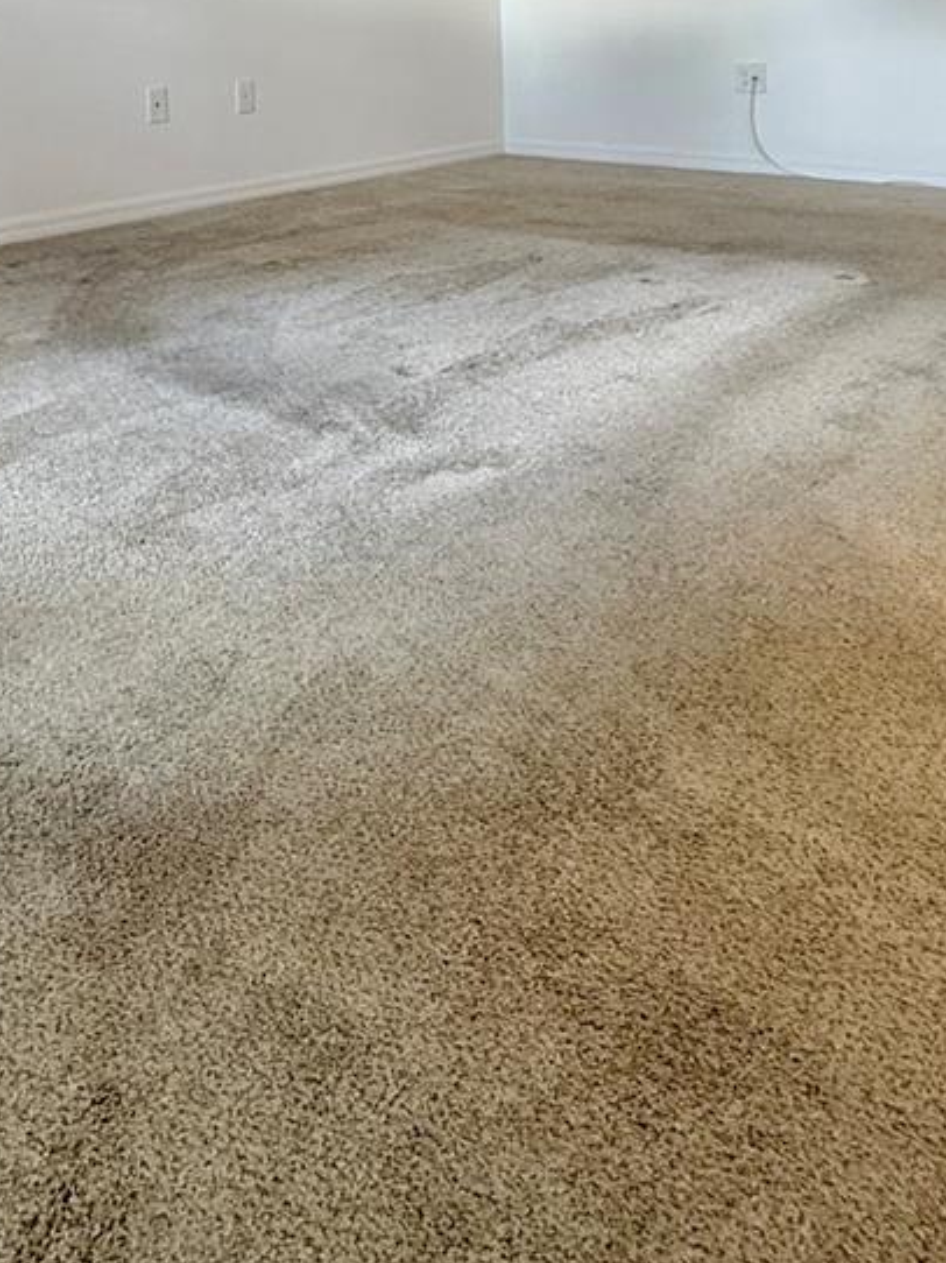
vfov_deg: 51.2
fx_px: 1130
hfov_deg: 45.2
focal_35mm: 31
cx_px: 380
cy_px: 114
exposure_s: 1/60
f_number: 2.2
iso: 200
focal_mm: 2.22
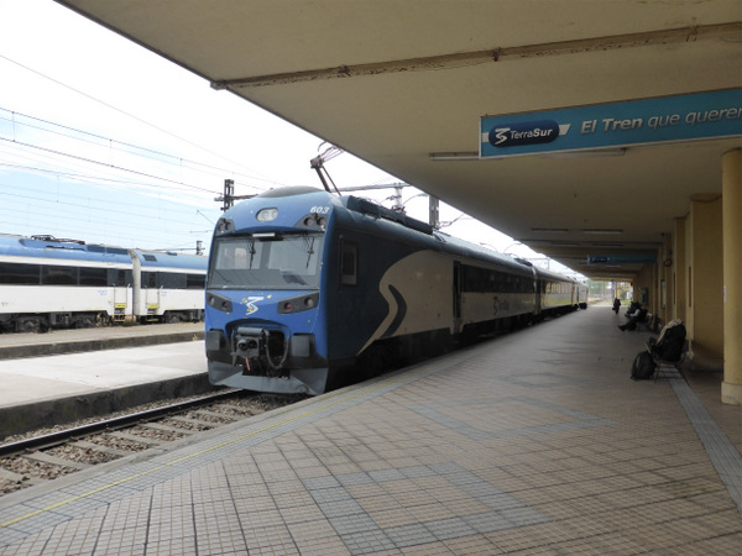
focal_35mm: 25
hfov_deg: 69.4
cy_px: 278
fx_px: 536
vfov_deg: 54.9
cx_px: 371
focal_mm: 4.3
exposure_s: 1/800
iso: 200
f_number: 3.3
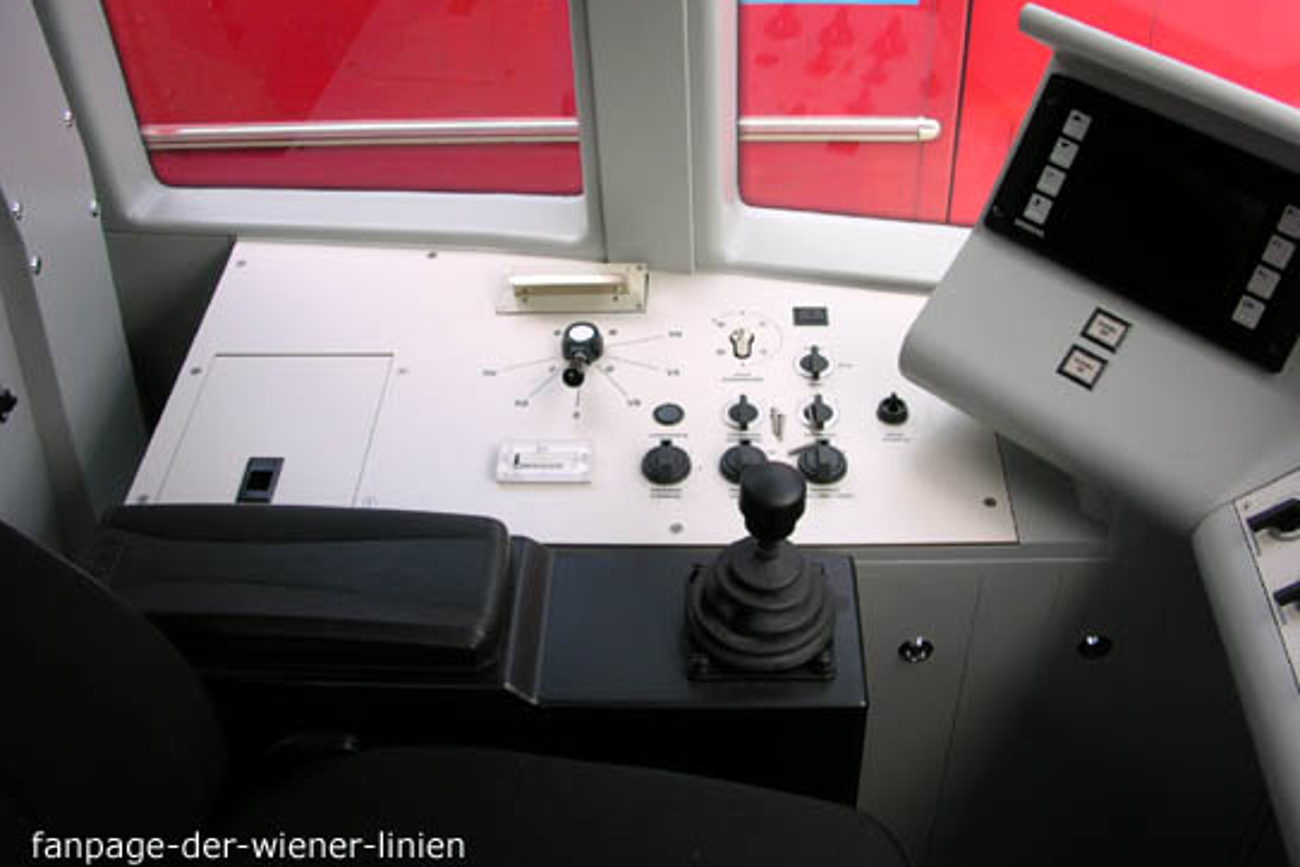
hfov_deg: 49.6
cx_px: 656
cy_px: 392
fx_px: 1408
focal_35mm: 39
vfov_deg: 34.2
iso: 100
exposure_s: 1/104
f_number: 2.7
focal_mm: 5.6
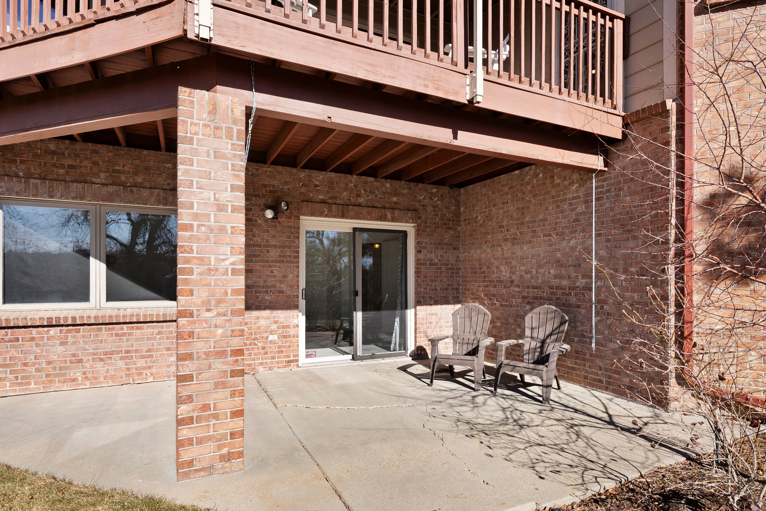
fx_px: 404
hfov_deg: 86.9
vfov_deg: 64.4
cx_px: 393
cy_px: 285
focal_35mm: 19
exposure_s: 1/160
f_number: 8
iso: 250
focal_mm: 16
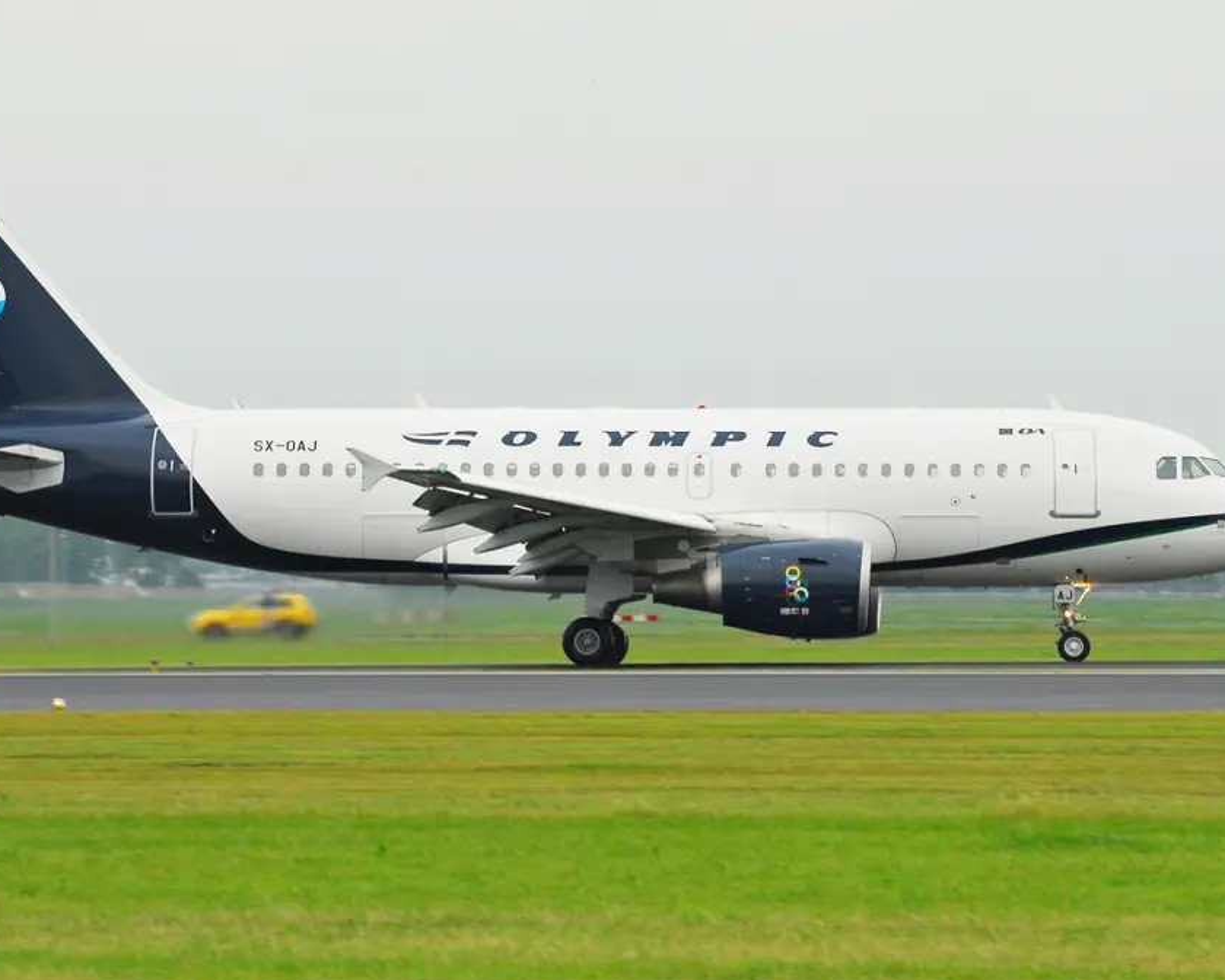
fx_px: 11203
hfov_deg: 6.3
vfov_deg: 5.0
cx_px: 564
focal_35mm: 309
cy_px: 495
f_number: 6.3
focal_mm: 180
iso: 250
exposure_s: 1/100
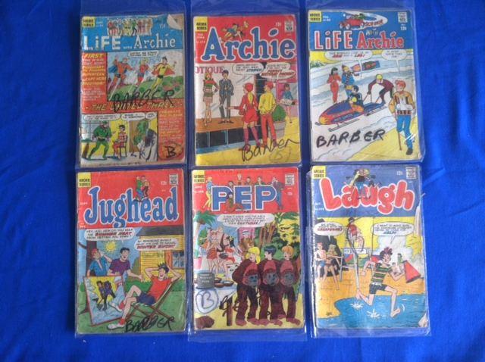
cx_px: 242
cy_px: 181
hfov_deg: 52.7
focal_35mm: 35
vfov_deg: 40.6
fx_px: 490
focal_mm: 3.85
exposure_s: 1/17
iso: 80
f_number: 2.8
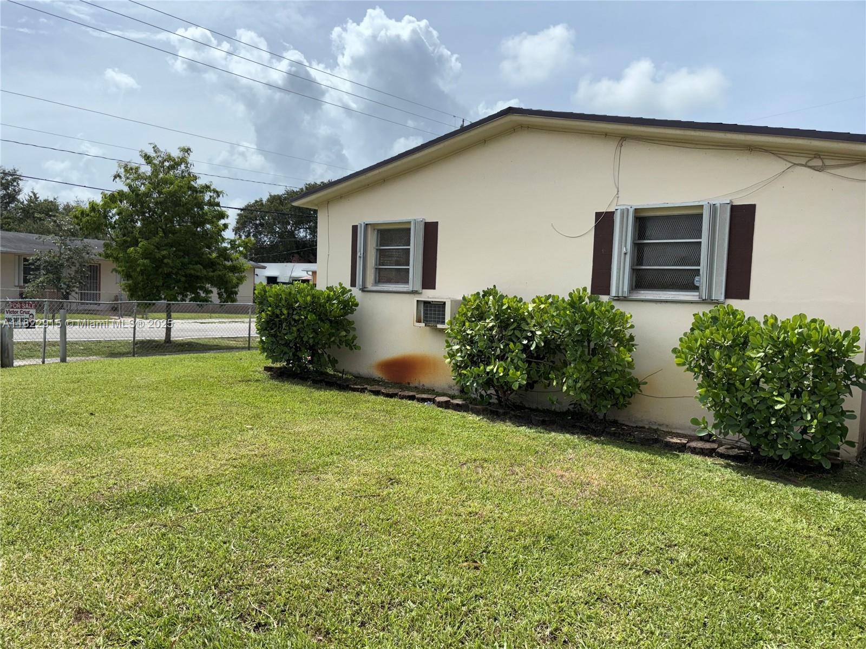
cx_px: 433
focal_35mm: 26
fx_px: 650
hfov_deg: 67.3
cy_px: 324
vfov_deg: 53.1
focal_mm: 5.96
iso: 64
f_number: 1.6
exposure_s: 1/5814
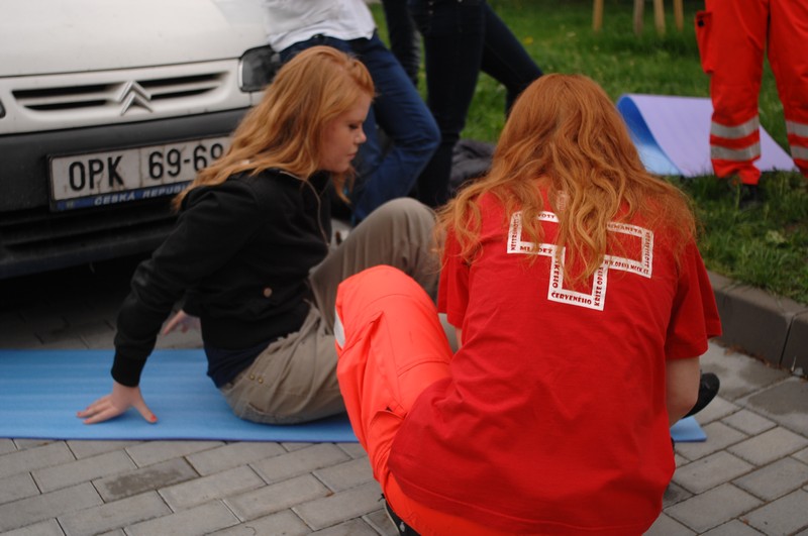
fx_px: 941
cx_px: 404
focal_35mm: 42
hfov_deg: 46.5
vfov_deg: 31.8
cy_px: 268
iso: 200
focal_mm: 28
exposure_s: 1/1000
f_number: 2.8
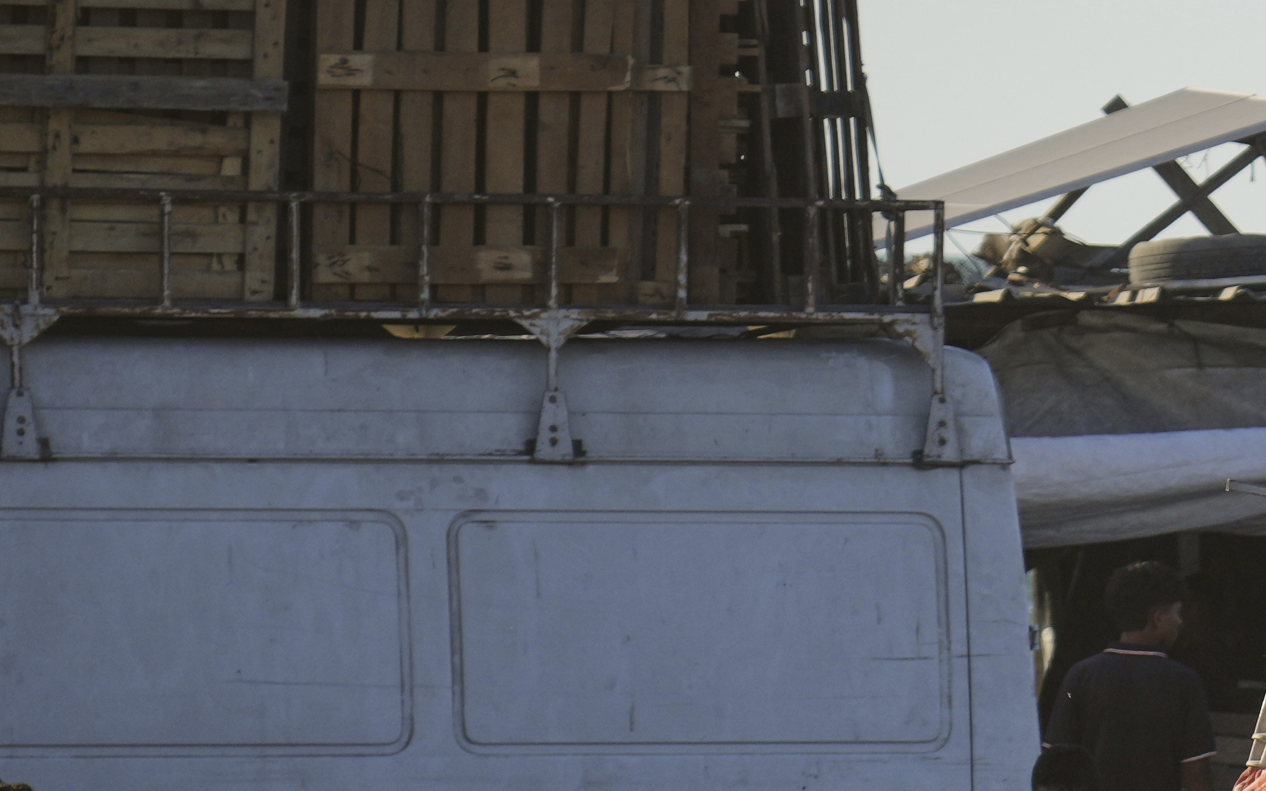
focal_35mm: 317
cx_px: 2433
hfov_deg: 6.5
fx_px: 10938
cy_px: 1144
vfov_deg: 4.1
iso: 200
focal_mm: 77
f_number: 4
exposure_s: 1/1600
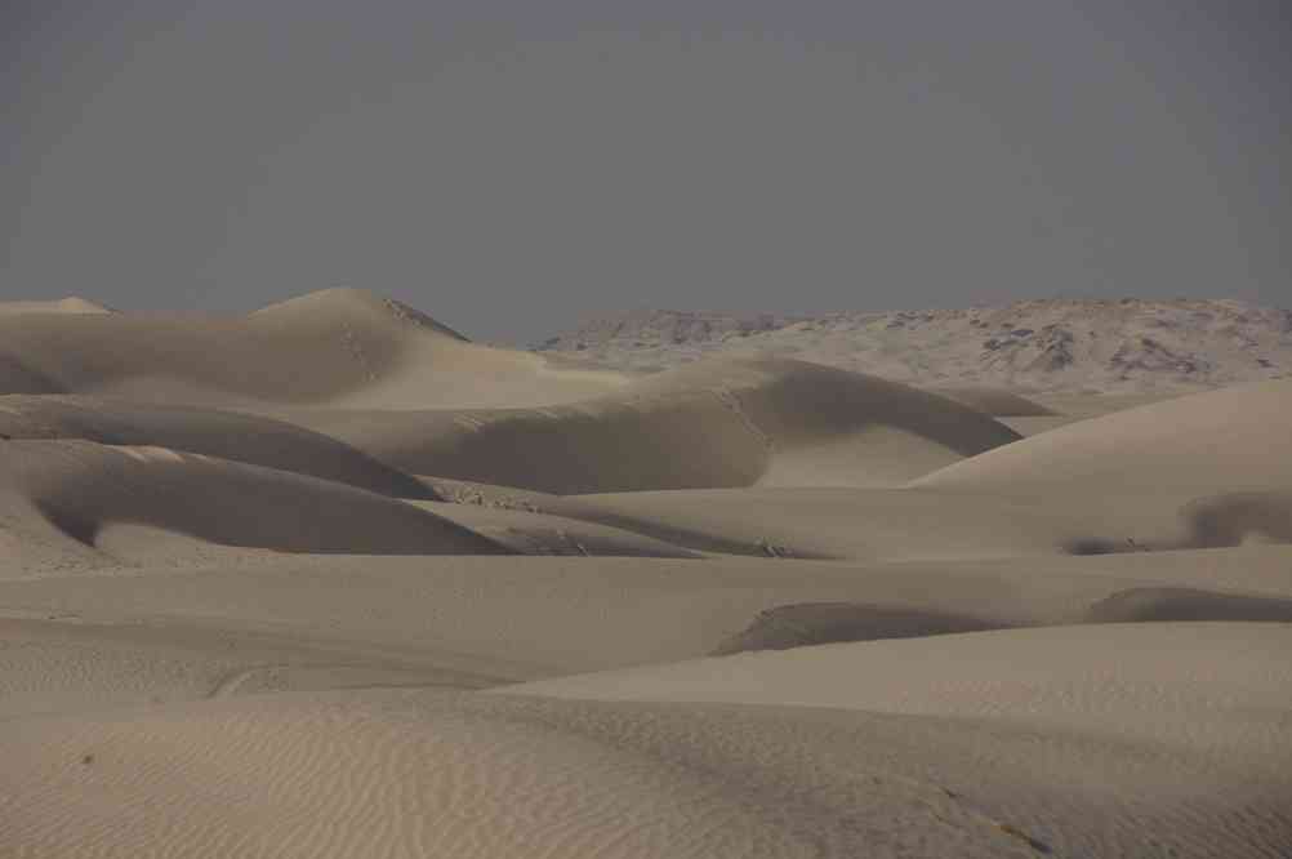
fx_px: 9143
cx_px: 646
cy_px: 430
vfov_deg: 5.4
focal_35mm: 255
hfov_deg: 8.1
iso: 100
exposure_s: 1/350
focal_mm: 170
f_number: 9.5
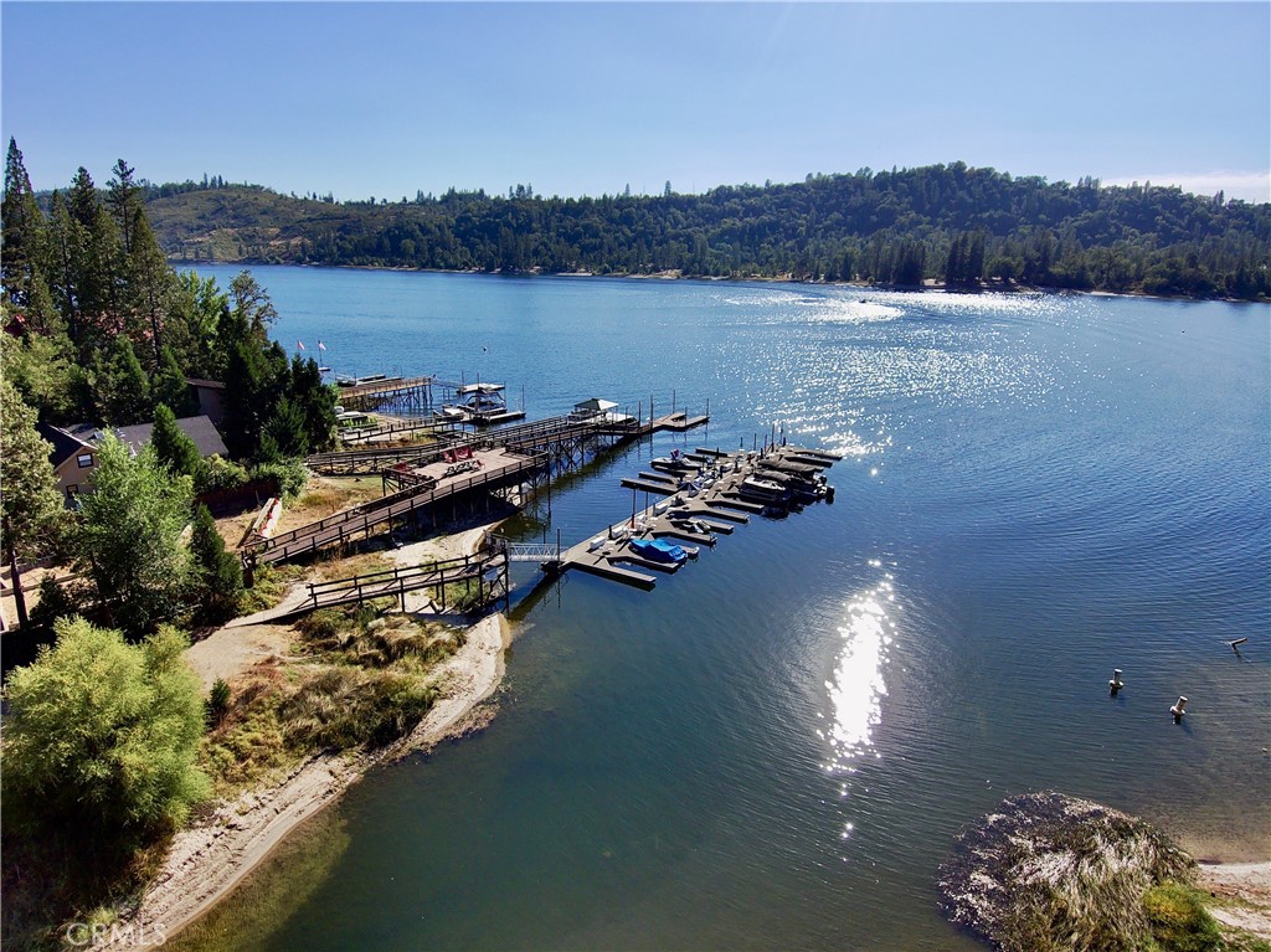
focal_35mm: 21
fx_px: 771
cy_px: 476
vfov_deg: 63.4
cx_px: 636
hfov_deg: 79.0
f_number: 2.8
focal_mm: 3.7
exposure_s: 1/2135
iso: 100
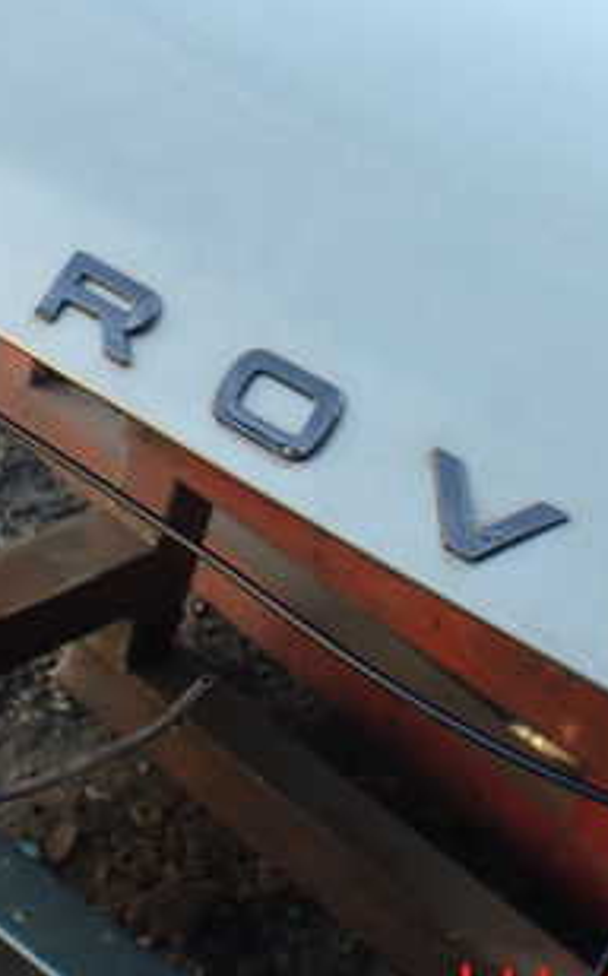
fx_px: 1647
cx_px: 225
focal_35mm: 62
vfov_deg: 32.7
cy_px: 323
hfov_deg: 20.9
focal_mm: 5.4
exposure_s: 1/125
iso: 125
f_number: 2.3
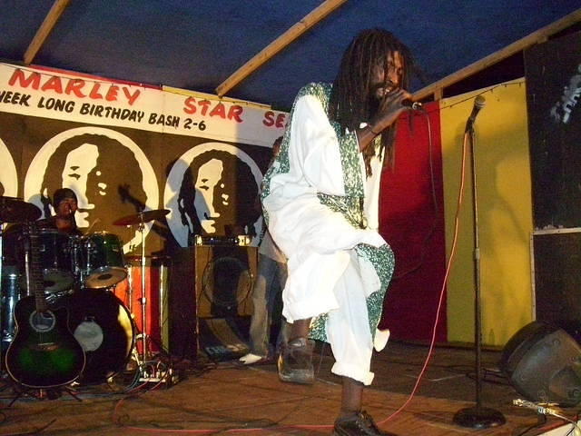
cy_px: 218
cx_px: 290
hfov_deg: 51.4
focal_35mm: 36
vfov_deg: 39.7
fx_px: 604
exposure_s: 1/125
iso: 1250
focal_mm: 6
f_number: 2.7
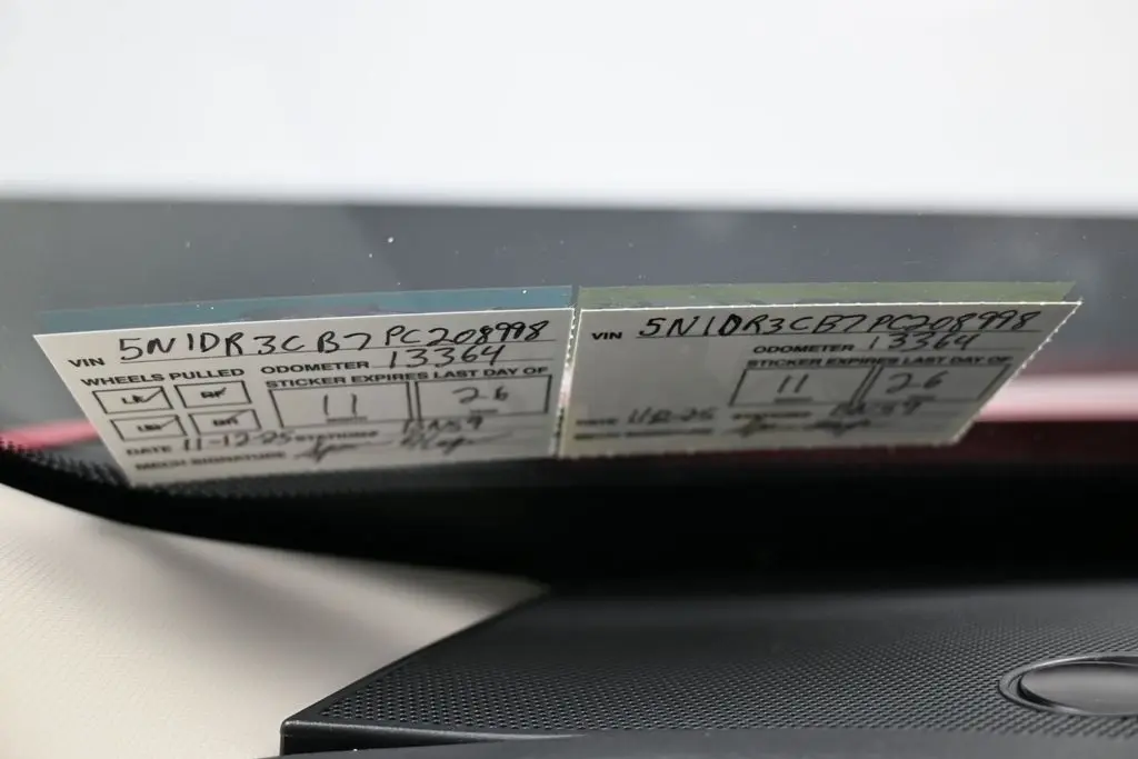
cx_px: 569
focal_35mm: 37
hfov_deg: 52.2
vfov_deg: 36.2
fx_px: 1162
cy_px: 380
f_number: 4.2
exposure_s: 1/125
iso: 560
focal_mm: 24.5
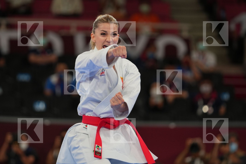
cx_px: 123
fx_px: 2050
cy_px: 82
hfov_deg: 6.9
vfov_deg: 4.6
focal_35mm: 300
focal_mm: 200
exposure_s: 1/1000
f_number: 2.8
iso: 500
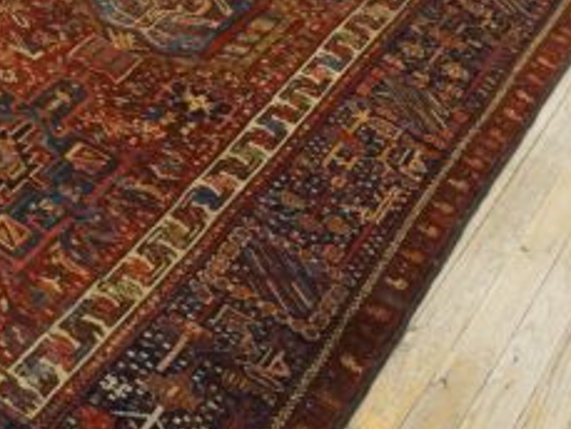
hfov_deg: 28.0
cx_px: 122
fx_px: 1122
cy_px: -11
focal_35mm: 68
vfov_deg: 20.8
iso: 1600
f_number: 4
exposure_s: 1/60
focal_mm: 18
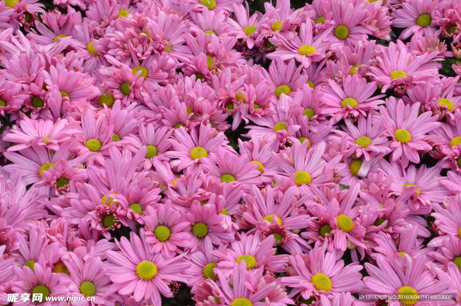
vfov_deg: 14.0
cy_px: 153
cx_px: 230
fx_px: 1248
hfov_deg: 20.9
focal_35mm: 98
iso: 1800
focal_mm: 65
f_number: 18
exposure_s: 1/250
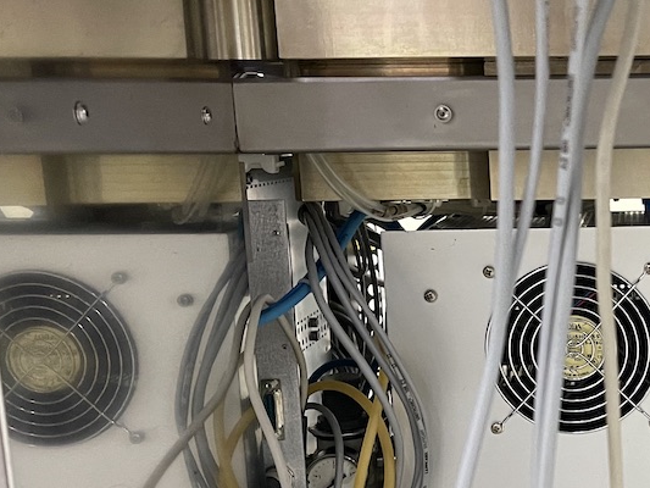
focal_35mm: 60
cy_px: 351
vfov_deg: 24.2
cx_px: 687
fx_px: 1127
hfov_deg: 29.5
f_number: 1.6
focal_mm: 5.1
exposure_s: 1/60
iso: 400
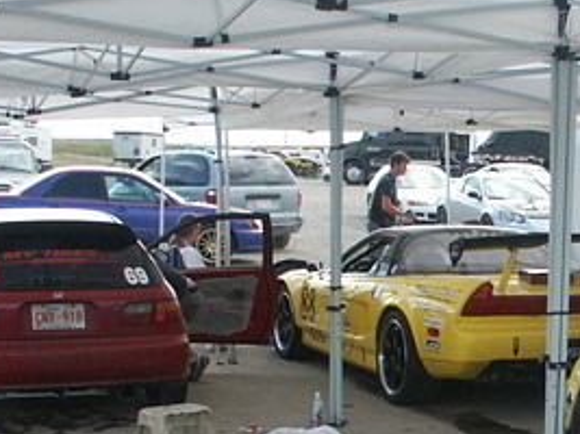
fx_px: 1457
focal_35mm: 87
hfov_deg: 21.4
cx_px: 632
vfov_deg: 16.8
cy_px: 373
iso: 100
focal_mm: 7.65
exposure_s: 1/180
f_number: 5.6
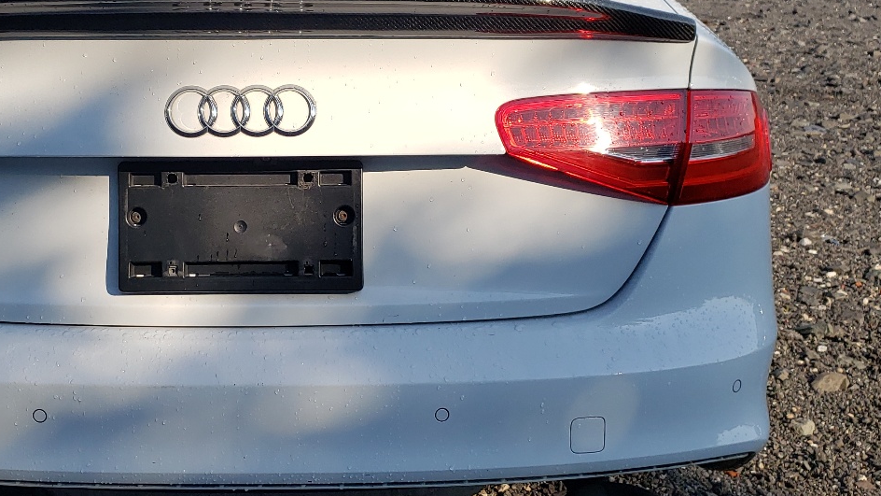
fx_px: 1121
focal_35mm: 48
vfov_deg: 24.9
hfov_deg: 42.0
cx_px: 259
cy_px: 223
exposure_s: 1/2500
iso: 50
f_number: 1.5
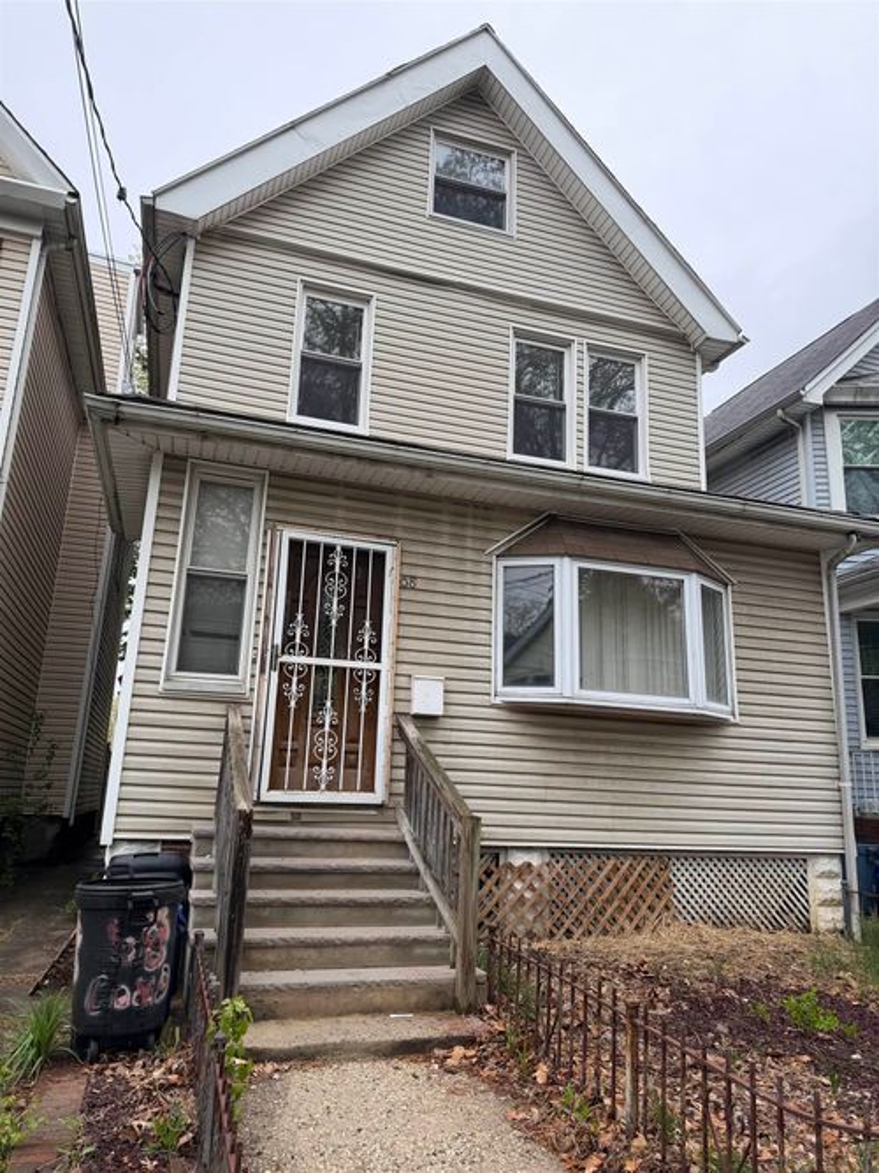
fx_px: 813
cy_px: 586
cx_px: 440
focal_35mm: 24
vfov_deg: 71.6
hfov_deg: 56.8
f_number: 1.78
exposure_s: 1/632
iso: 100
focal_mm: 6.76
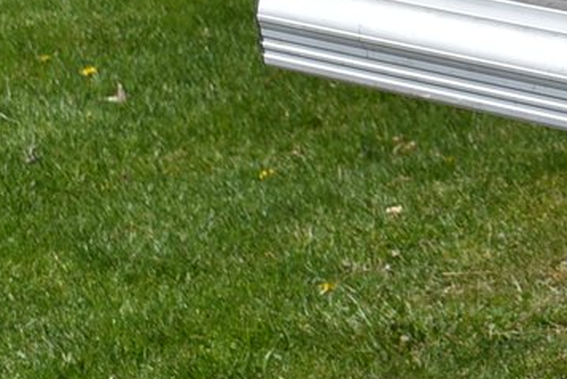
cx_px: 1260
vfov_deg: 6.0
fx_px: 3610
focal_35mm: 229
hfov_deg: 8.4
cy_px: 397
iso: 100
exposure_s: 1/320
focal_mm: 32
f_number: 9
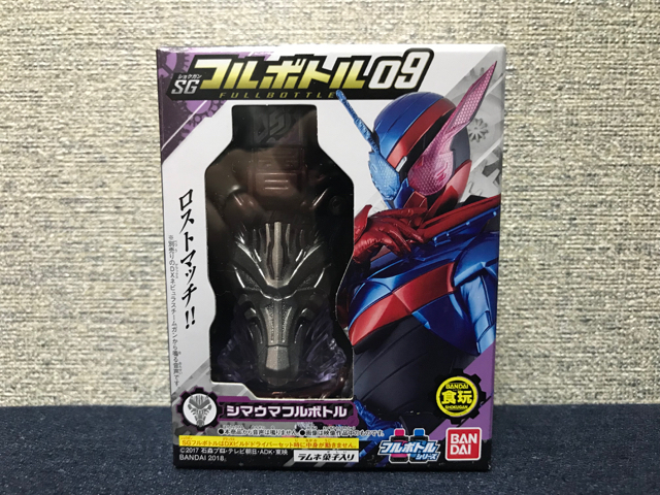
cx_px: 330
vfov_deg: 49.7
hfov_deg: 63.4
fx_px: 534
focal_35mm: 28
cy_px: 248
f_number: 1.8
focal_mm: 3.99
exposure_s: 1/17
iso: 80
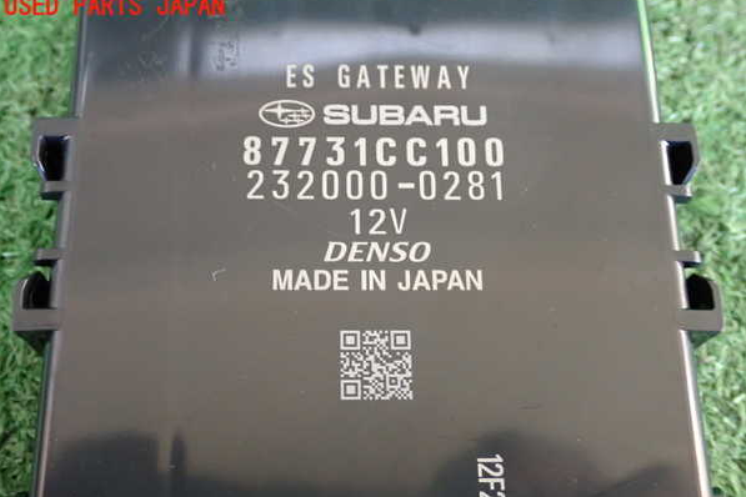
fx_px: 953
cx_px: 372
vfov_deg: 29.2
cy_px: 272
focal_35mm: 46
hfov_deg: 42.7
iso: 640
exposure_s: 1/40
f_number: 2.9
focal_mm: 7.84
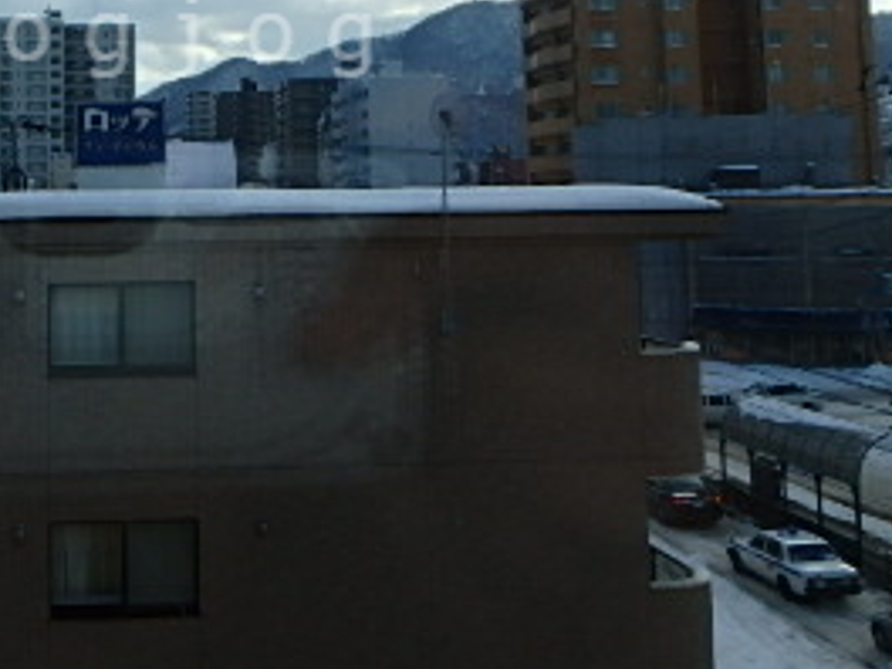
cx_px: 159
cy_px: 37
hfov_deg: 36.0
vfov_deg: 27.3
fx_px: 1314
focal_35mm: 51
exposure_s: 1/500
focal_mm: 3.7
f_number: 6
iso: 125
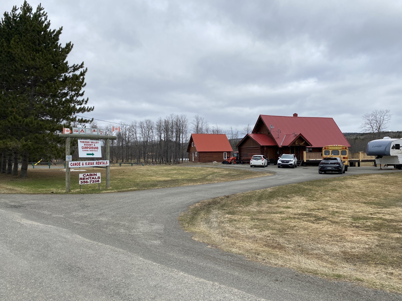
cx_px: 201
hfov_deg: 67.3
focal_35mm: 26
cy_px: 150
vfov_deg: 53.1
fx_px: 302
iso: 32
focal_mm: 4.25
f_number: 1.8
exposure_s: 1/3300
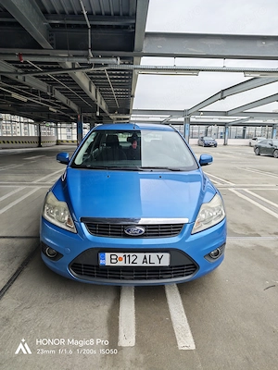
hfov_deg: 58.9
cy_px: 185
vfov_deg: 73.9
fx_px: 246
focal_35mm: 23
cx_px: 139
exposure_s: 1/200
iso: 50
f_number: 1.6
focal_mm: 6.55
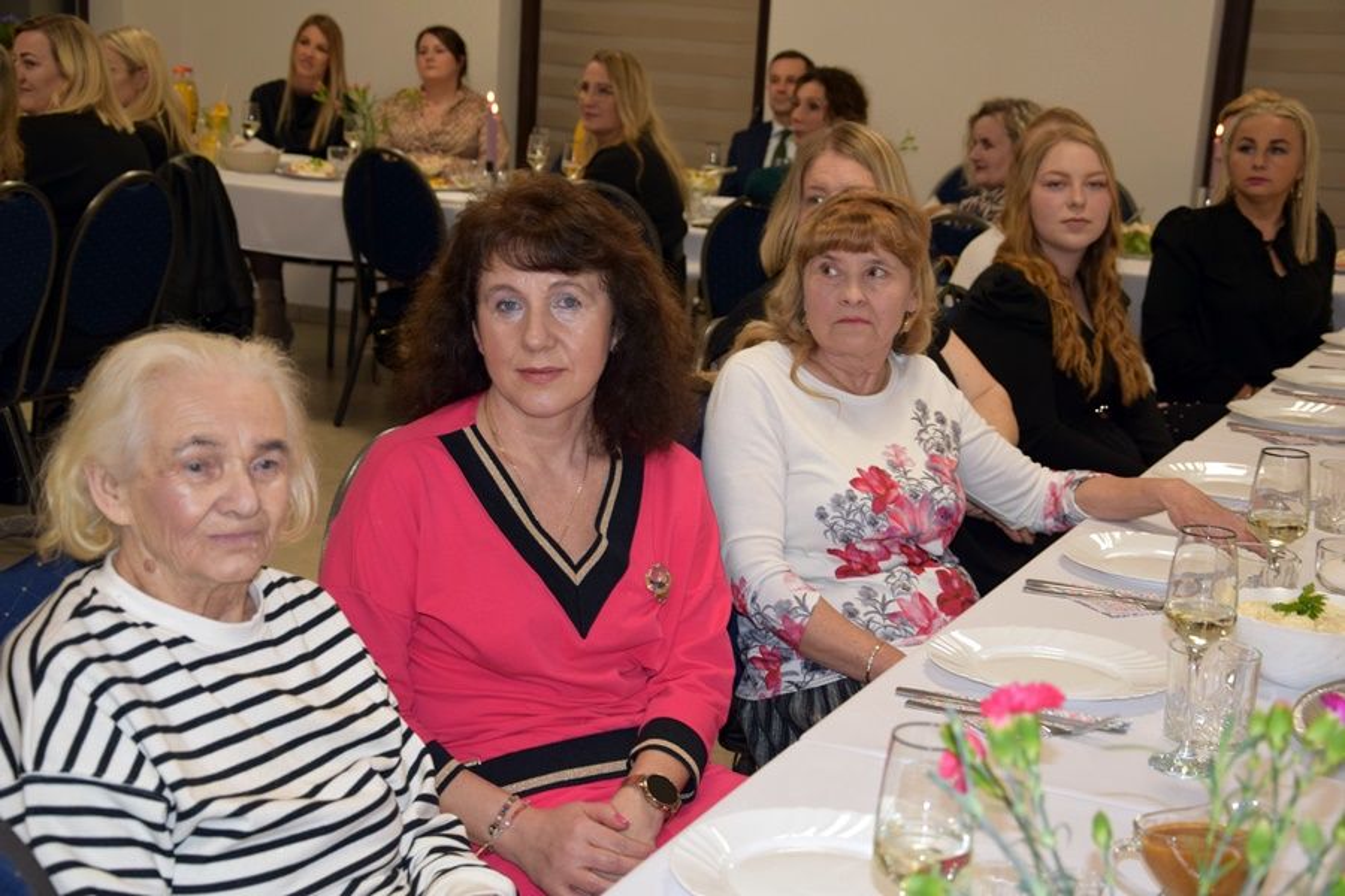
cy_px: 448
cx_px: 672
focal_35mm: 60
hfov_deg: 33.4
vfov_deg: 22.6
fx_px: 2241
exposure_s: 1/100
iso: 800
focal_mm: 40
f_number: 5
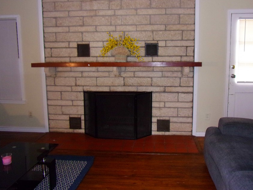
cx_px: 139
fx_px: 212
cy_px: 79
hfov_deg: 61.5
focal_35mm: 29
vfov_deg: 48.0
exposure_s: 1/34
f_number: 3.3
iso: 200
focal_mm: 4.3
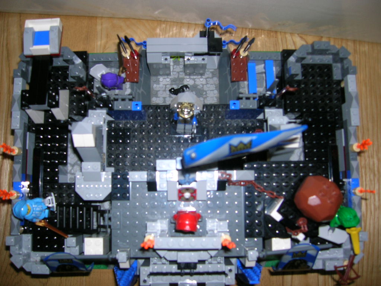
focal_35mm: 34
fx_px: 374
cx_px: 190
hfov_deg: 54.0
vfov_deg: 41.8
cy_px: 143
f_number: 2.9
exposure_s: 1/60.1
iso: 50
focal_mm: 5.7
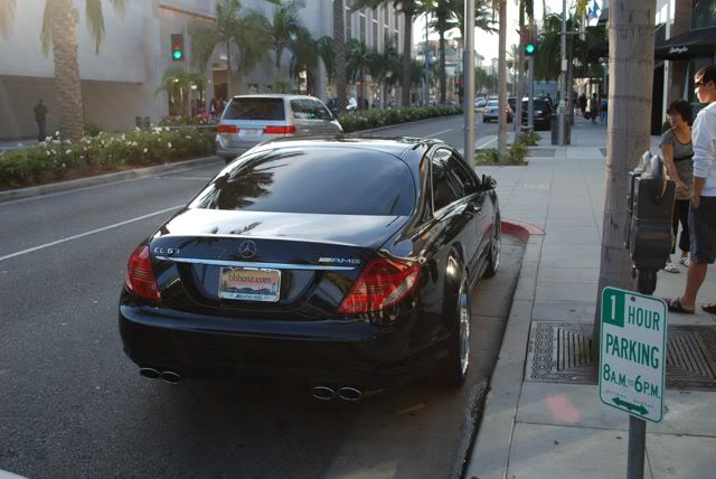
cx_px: 358
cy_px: 240
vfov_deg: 34.3
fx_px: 776
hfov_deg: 49.5
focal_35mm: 39
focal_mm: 26
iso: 140
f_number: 5.6
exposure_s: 1/125
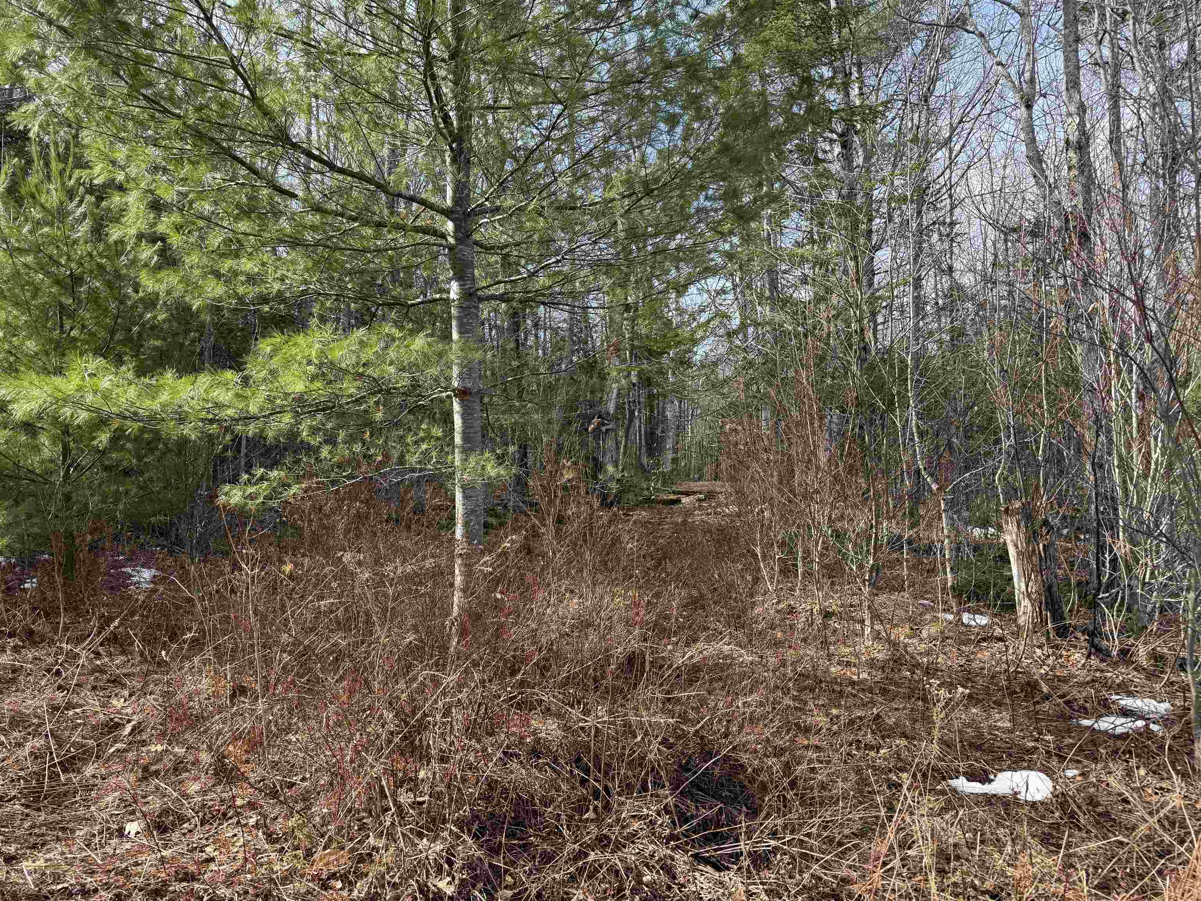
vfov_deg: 56.8
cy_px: 450
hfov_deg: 71.6
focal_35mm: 24
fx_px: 833
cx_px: 600
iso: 80
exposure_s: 1/992
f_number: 1.78
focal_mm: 6.76
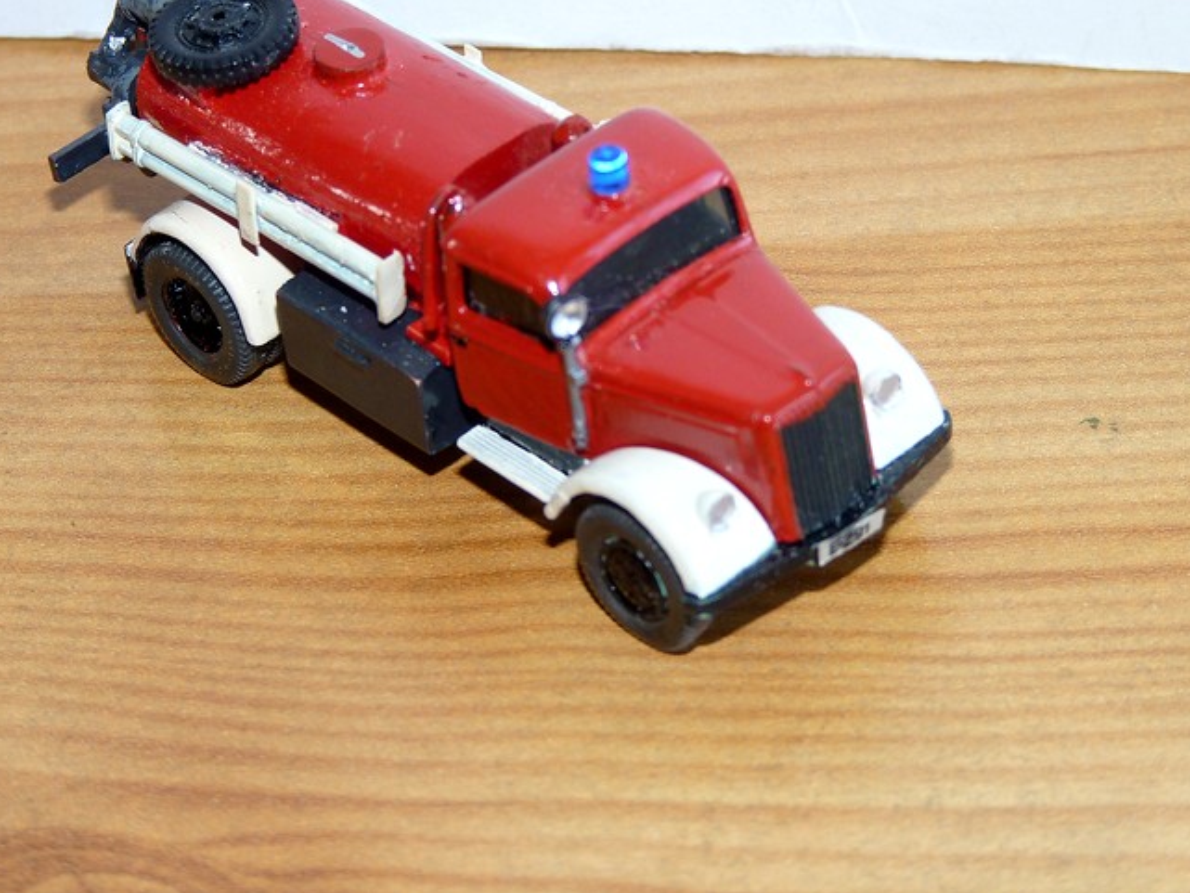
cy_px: 347
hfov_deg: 13.5
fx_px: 5020
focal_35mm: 146
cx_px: 512
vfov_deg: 10.2
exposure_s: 1/40
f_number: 3.6
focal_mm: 20.8
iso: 100
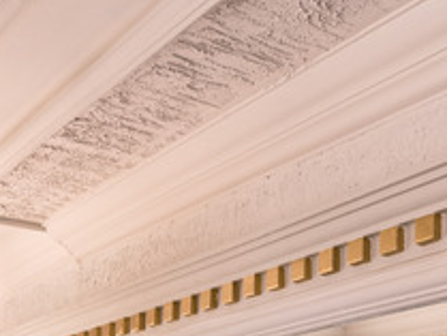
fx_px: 853
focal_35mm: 66
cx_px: 276
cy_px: 521
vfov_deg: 19.2
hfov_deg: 29.3
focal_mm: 14
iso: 100
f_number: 8
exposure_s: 1/400
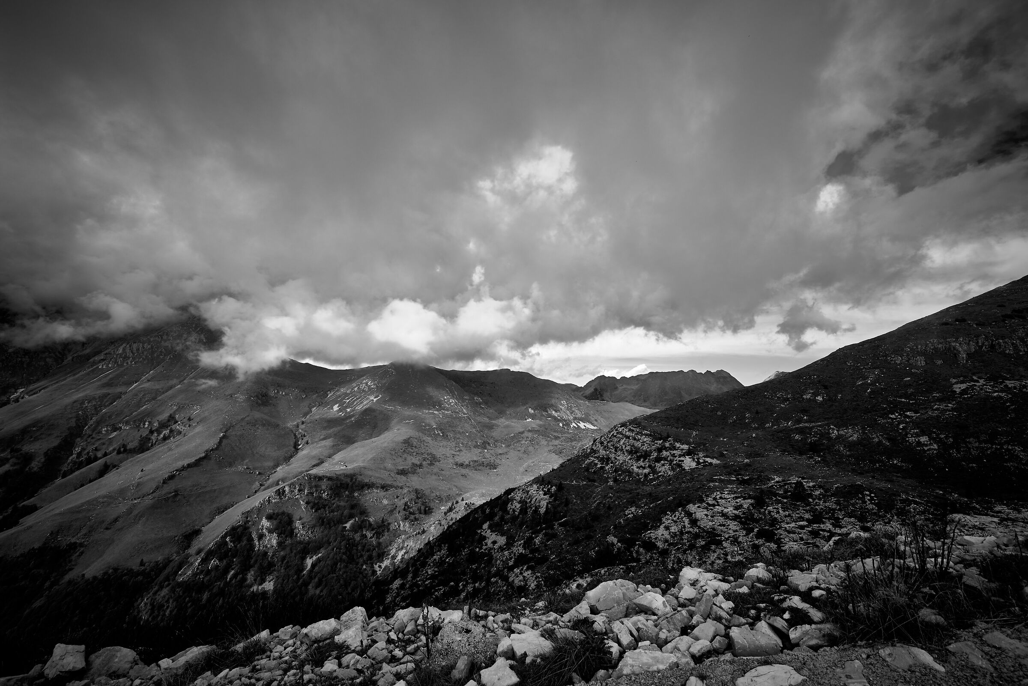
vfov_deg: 77.4
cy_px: 343
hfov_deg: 100.4
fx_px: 428
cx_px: 514
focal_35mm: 15
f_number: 10
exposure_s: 1/60
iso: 100
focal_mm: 15
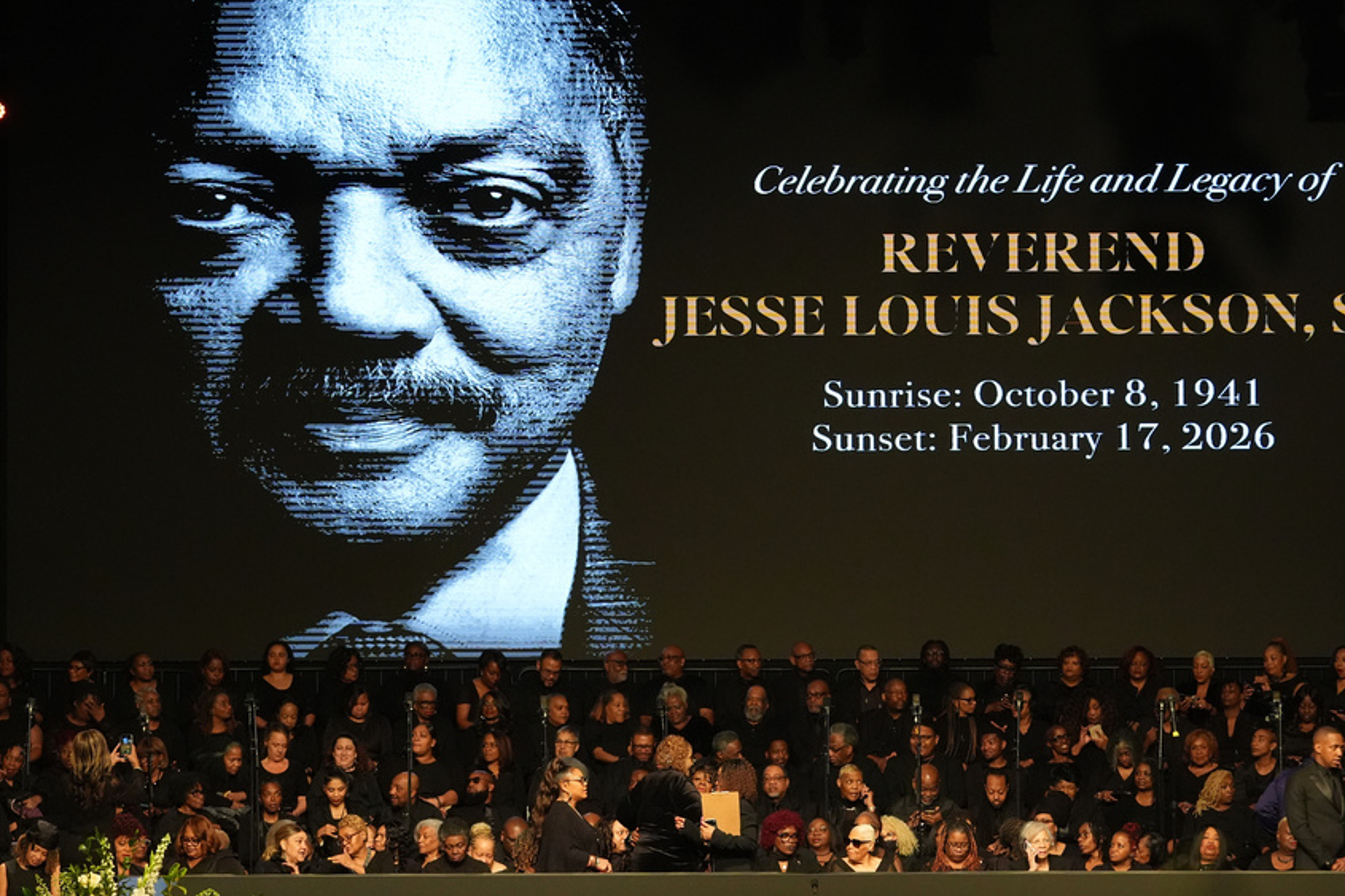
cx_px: 661
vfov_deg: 8.6
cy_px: 451
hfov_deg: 12.8
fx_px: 5976
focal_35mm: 160
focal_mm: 132
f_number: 4
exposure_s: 1/640
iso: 5000
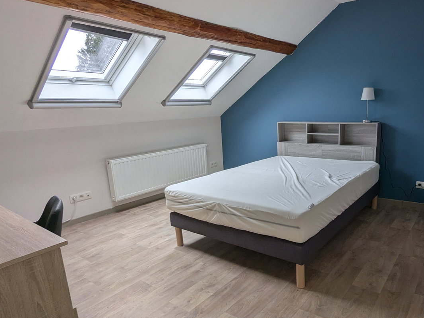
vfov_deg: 56.7
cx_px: 277
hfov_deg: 69.9
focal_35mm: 24
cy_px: 174
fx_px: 294
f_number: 2.2
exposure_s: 1/50
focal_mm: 2.35
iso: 72
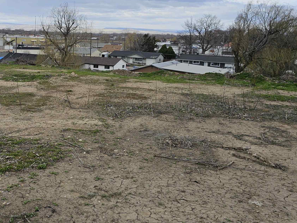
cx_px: 54
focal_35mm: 42
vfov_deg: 34.1
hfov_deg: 42.5
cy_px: 77
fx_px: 360
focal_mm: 6.3
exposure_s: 1/752
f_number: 1.7
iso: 10
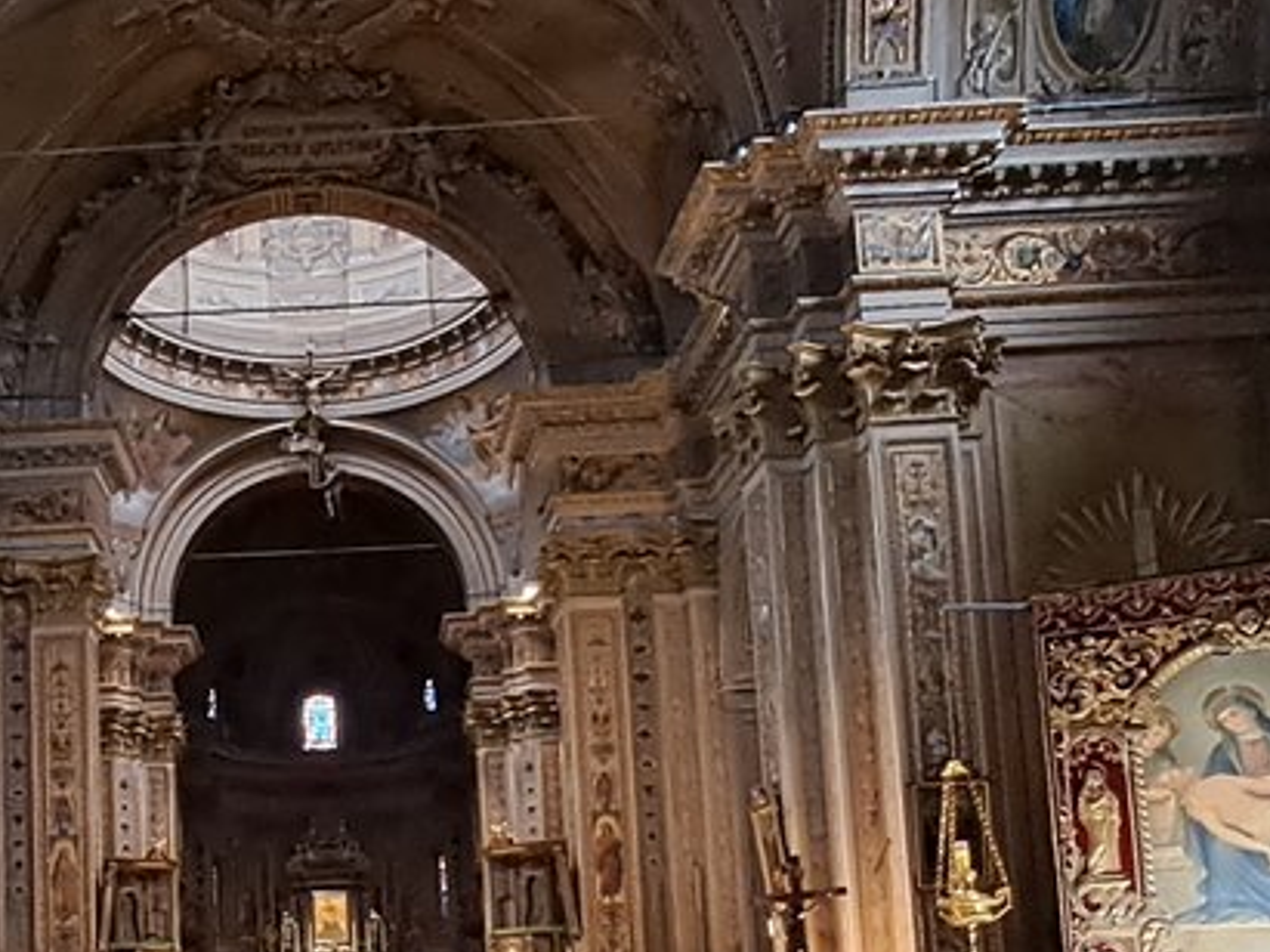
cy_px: 844
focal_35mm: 38
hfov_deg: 47.2
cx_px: 315
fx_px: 1394
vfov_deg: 35.6
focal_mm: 1.42
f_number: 2.2
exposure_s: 1/25
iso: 500
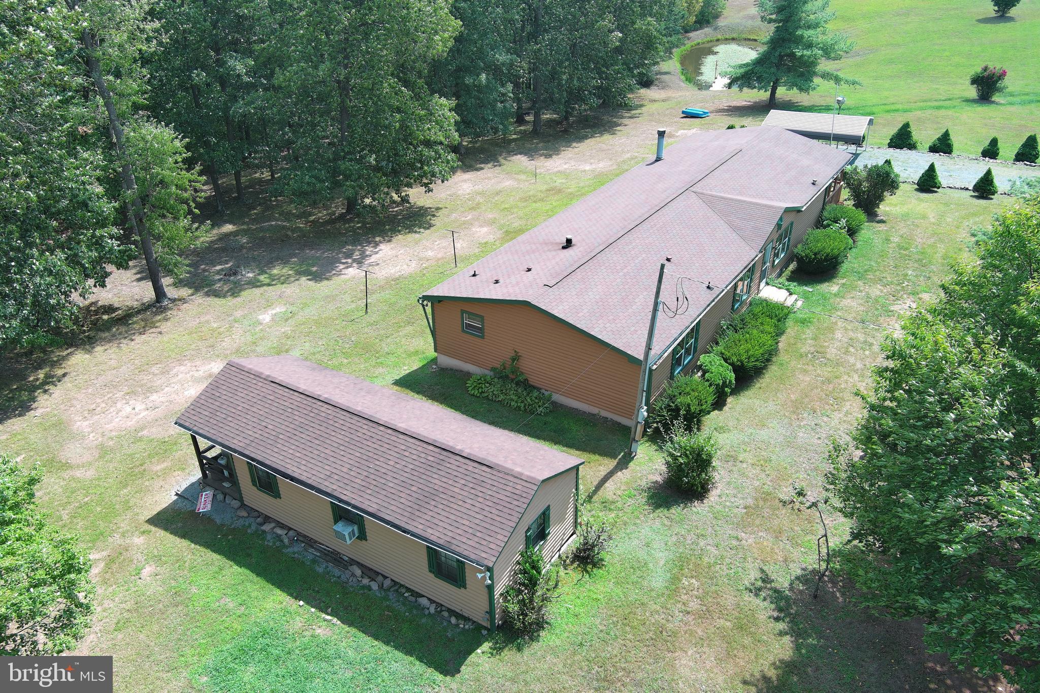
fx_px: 838
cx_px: 520
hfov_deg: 63.7
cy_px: 346
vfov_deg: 45.0
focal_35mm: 29
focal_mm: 10.57
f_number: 2.8
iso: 100
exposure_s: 1/360
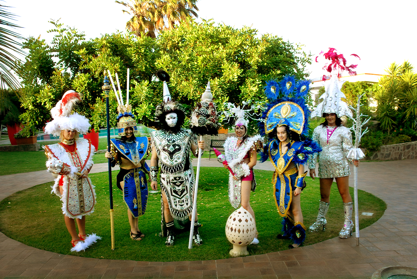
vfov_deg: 43.7
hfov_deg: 61.9
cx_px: 208
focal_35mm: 30
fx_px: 348
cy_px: 140
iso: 500
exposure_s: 1/250
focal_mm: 20
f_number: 6.3
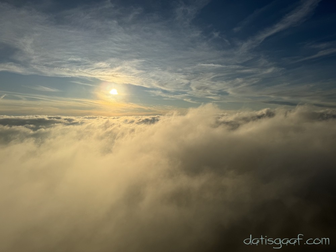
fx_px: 233
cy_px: 126
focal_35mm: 24
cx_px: 168
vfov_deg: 56.8
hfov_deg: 71.6
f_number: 1.78
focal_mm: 6.76
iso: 50
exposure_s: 1/20000
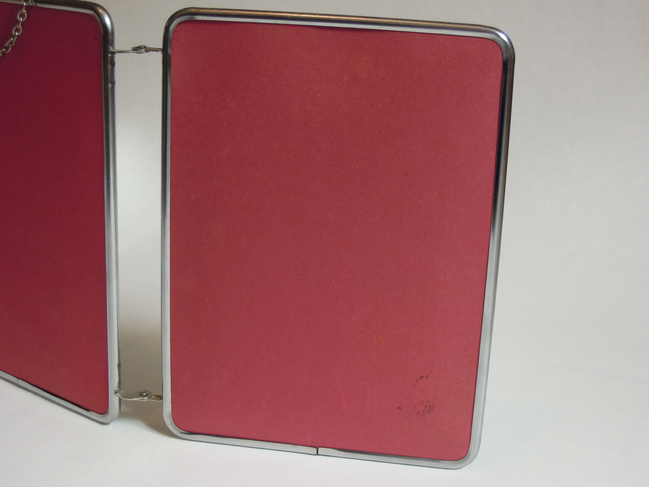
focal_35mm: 62
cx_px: 324
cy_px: 244
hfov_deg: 31.2
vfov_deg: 23.7
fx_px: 1162
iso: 400
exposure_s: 1/25
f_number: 4.2
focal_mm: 11.1
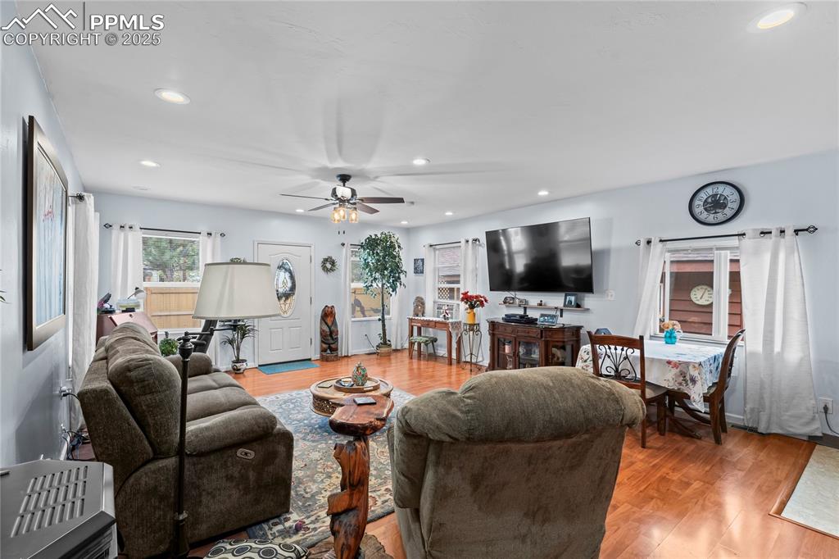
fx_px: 377
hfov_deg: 96.0
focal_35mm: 16
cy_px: 280
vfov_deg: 73.0
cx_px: 420
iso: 500
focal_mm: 16.2
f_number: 8
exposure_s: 1/1.67
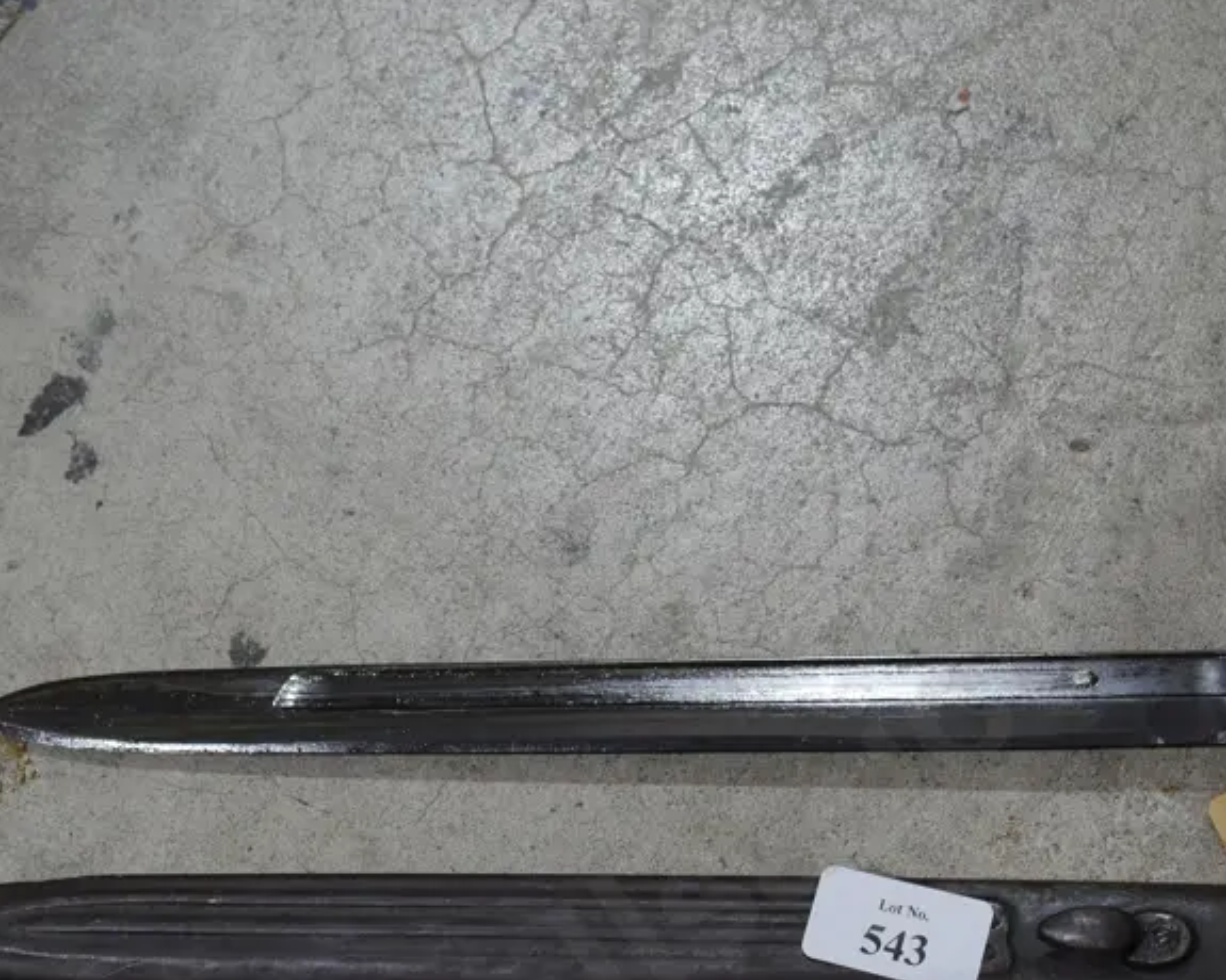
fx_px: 2649
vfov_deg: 20.8
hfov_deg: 25.8
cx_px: 887
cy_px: 770
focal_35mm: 73
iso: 250
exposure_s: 1/60
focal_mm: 21
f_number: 4.6
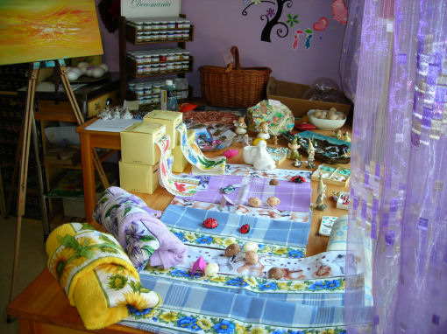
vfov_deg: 37.7
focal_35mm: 38
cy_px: 167
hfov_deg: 49.0
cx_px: 224
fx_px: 490
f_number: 3.2
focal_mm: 6.3
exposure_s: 1/30
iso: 50
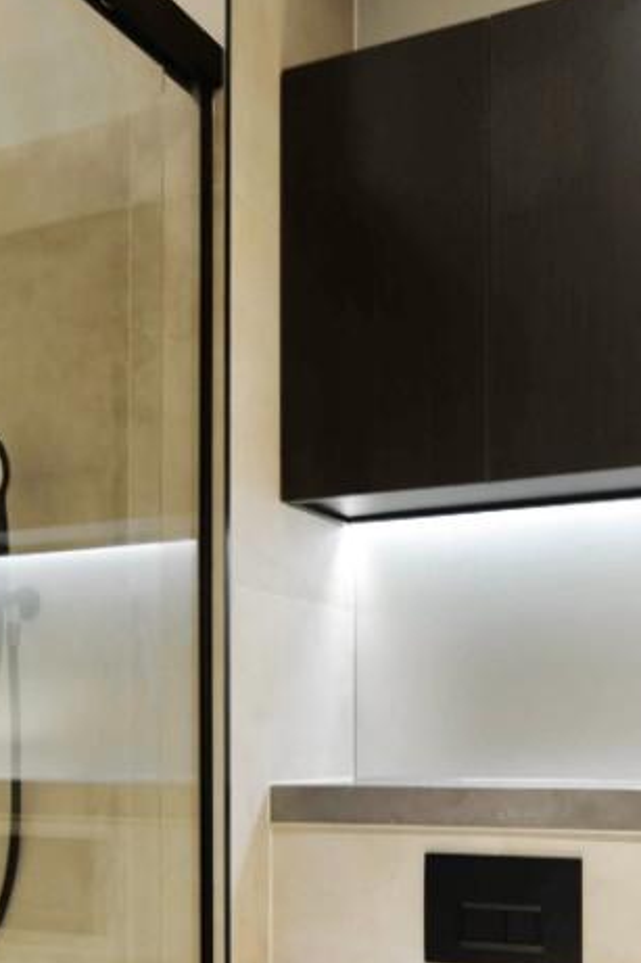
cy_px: 712
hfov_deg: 32.7
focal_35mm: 40
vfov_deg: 46.9
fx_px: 1069
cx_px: 485
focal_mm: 18
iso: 200
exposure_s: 1/13
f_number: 3.5
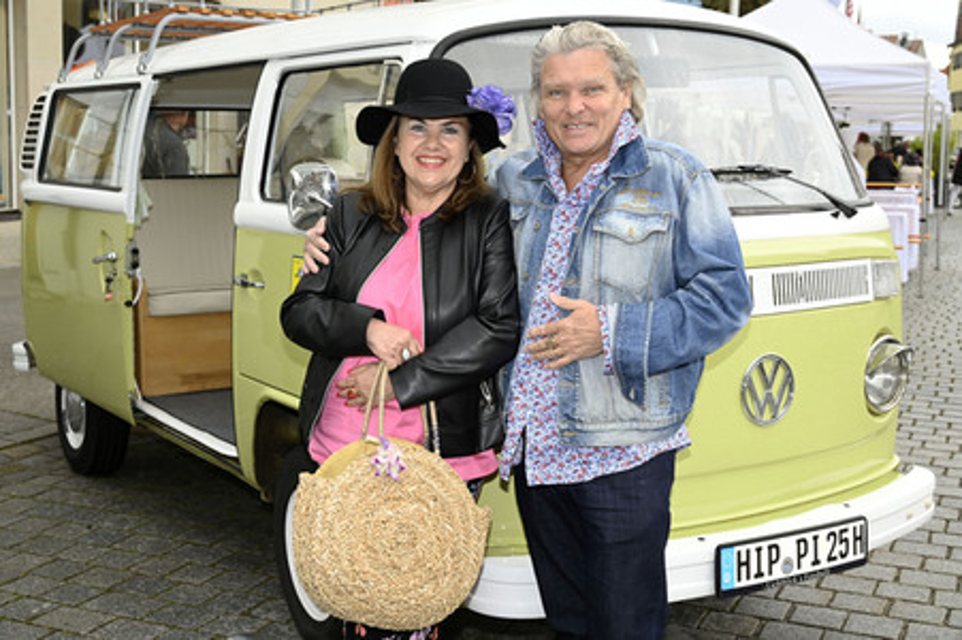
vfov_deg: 29.2
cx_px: 481
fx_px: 1228
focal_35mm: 46
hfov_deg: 42.8
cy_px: 320
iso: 320
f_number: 6.3
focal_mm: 46
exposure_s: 1/160
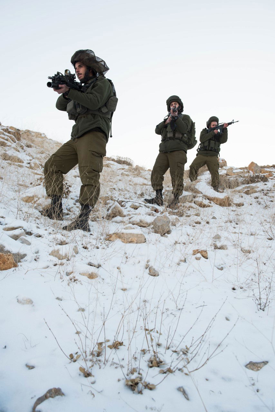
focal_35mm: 29
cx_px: 138
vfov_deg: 63.6
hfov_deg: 45.0
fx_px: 332
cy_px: 206
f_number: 6.3
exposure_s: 1/200
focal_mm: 29
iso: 200
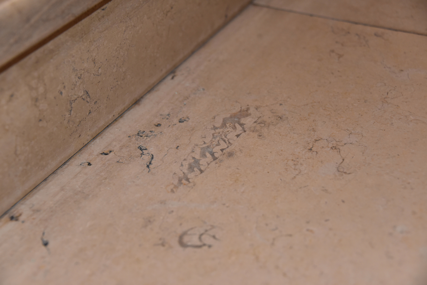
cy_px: 142
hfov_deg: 31.0
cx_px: 214
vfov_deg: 20.9
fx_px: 771
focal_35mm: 65
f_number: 4.8
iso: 1600
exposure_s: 1/200
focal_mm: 65
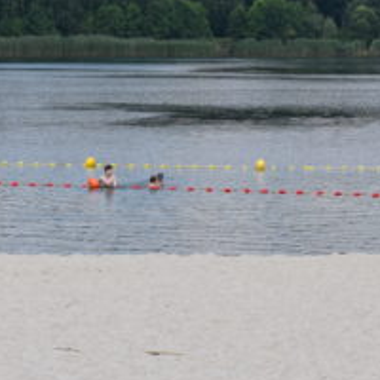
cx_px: 317
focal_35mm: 161
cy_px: 91
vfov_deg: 10.8
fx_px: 2000
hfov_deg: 10.8
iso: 200
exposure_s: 1/500
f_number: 8
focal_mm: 40
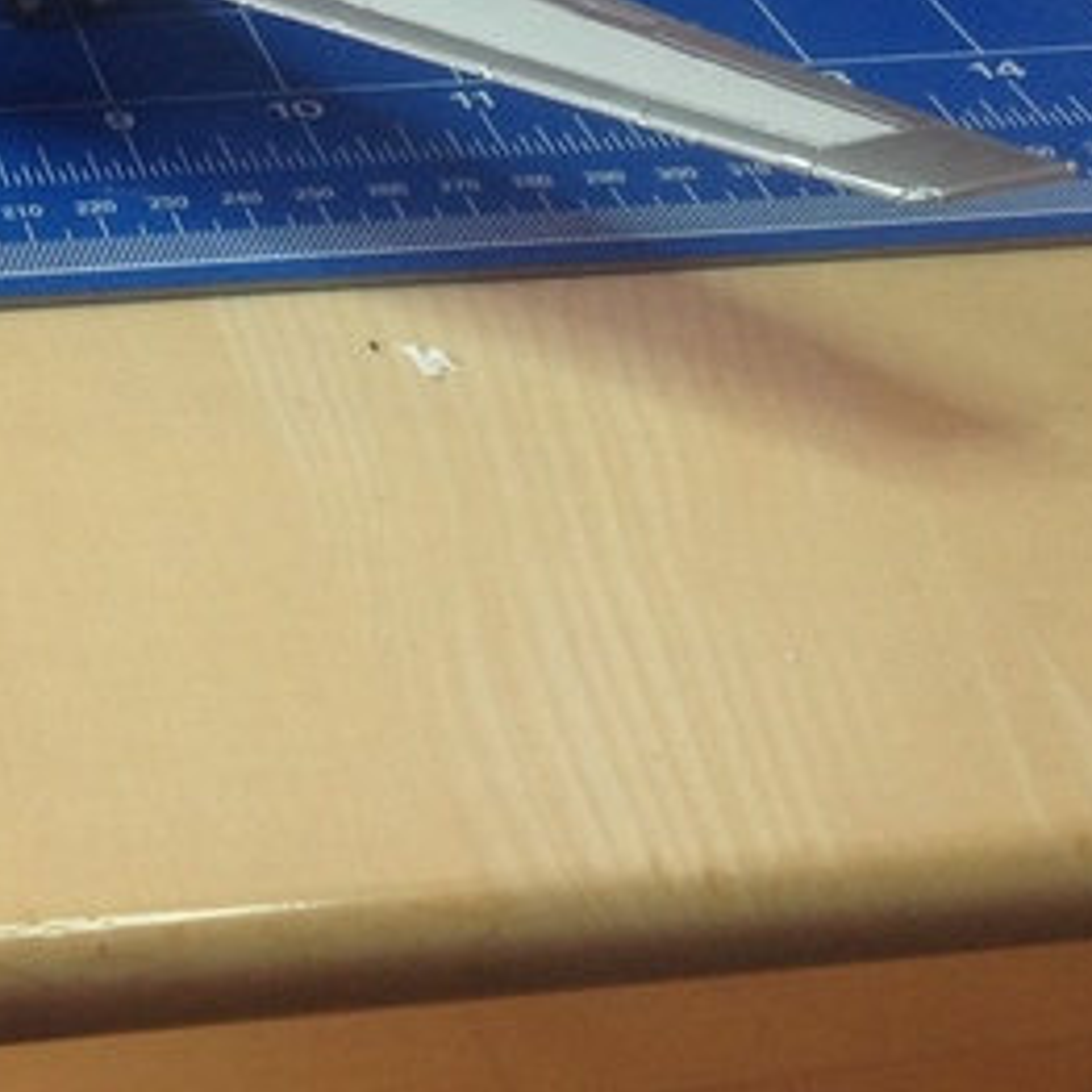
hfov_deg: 15.8
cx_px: -208
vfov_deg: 15.8
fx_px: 3783
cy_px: -204
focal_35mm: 106
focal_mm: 4.28
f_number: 2.4
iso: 50
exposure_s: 1/50
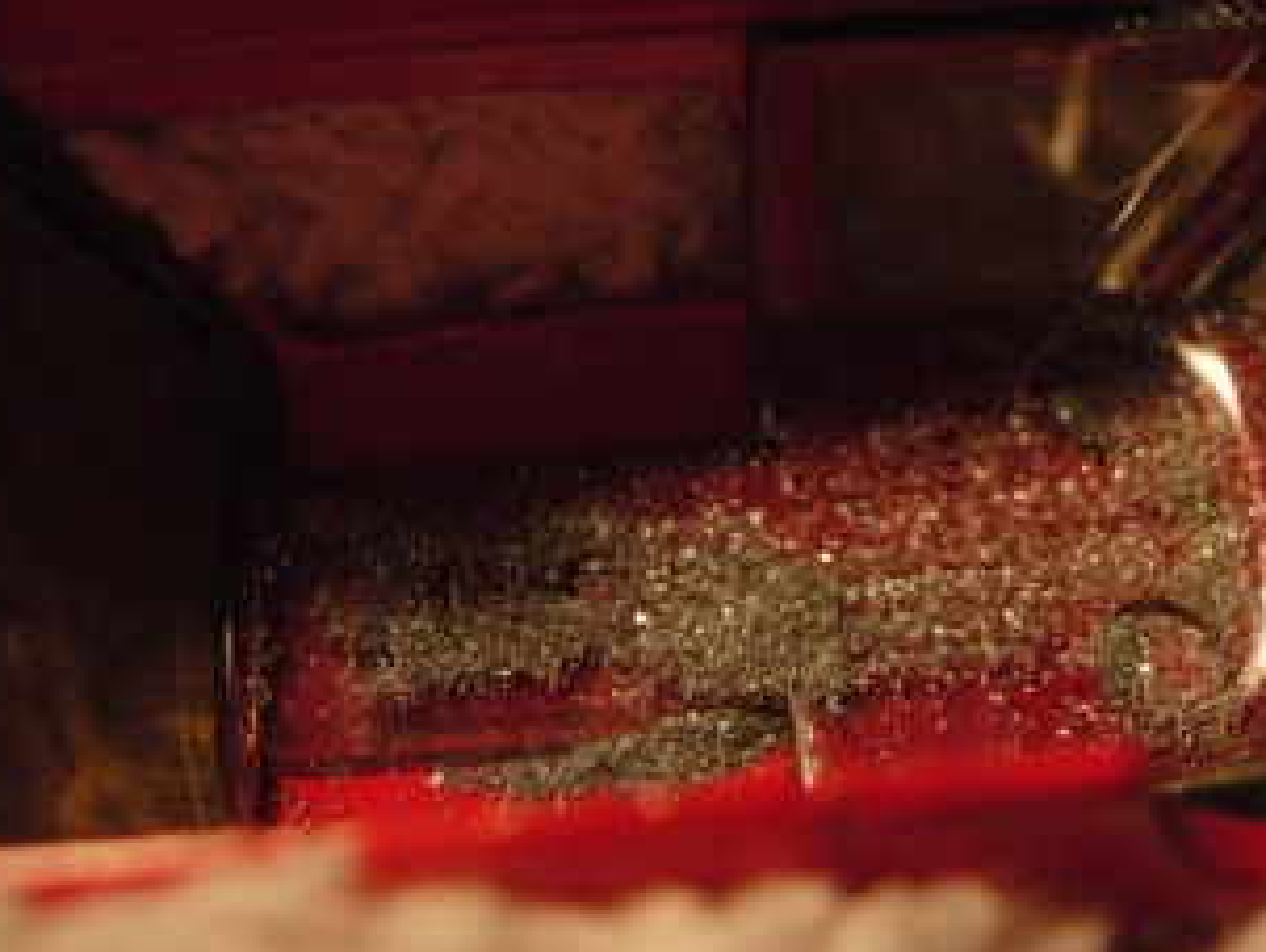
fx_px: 2233
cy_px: 298
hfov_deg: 30.9
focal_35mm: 61
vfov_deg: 23.9
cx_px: 1014
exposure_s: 1/176
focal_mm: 7.5
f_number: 3.4
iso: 400
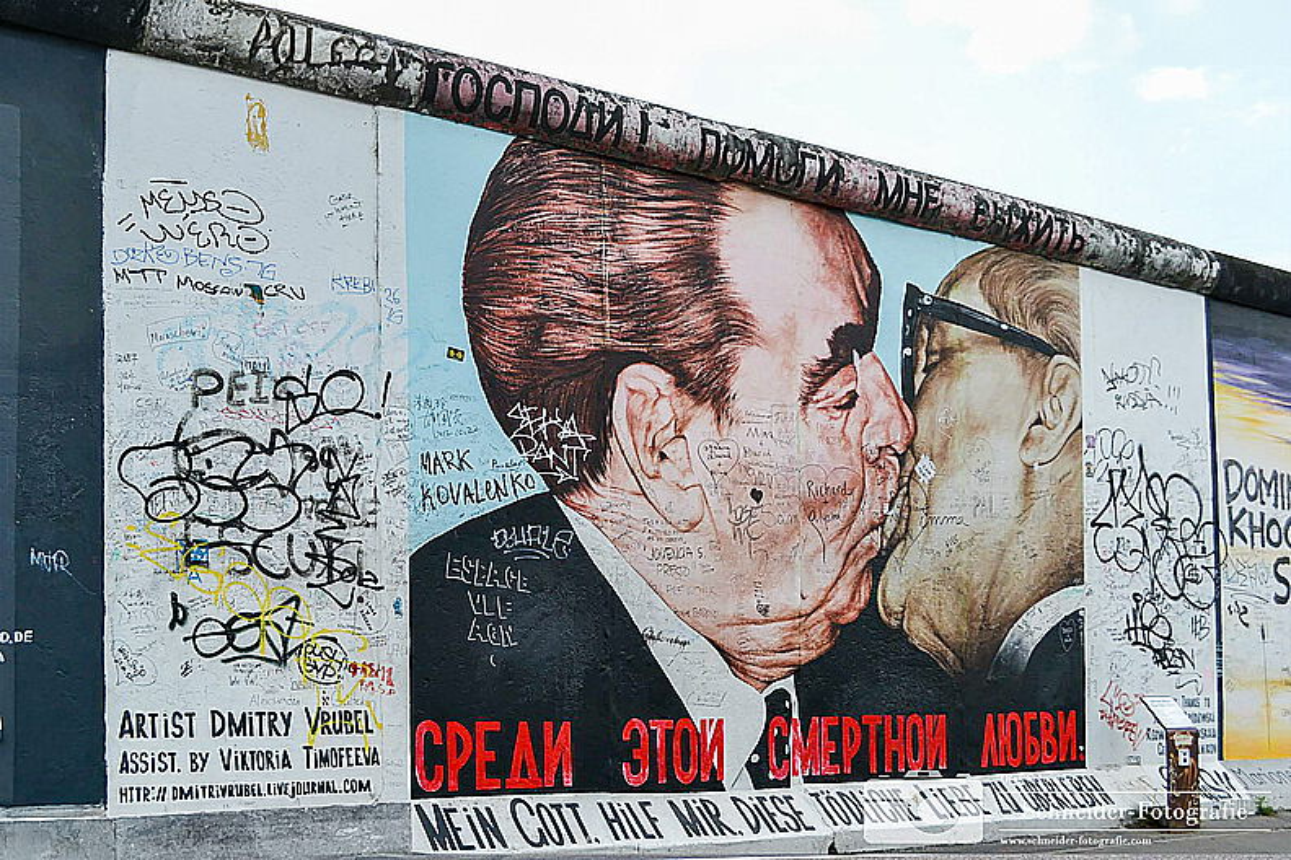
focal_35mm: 82
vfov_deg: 16.6
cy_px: 430
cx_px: 646
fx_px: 2958
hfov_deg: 24.6
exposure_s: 1/320
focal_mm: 55
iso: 400
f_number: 10
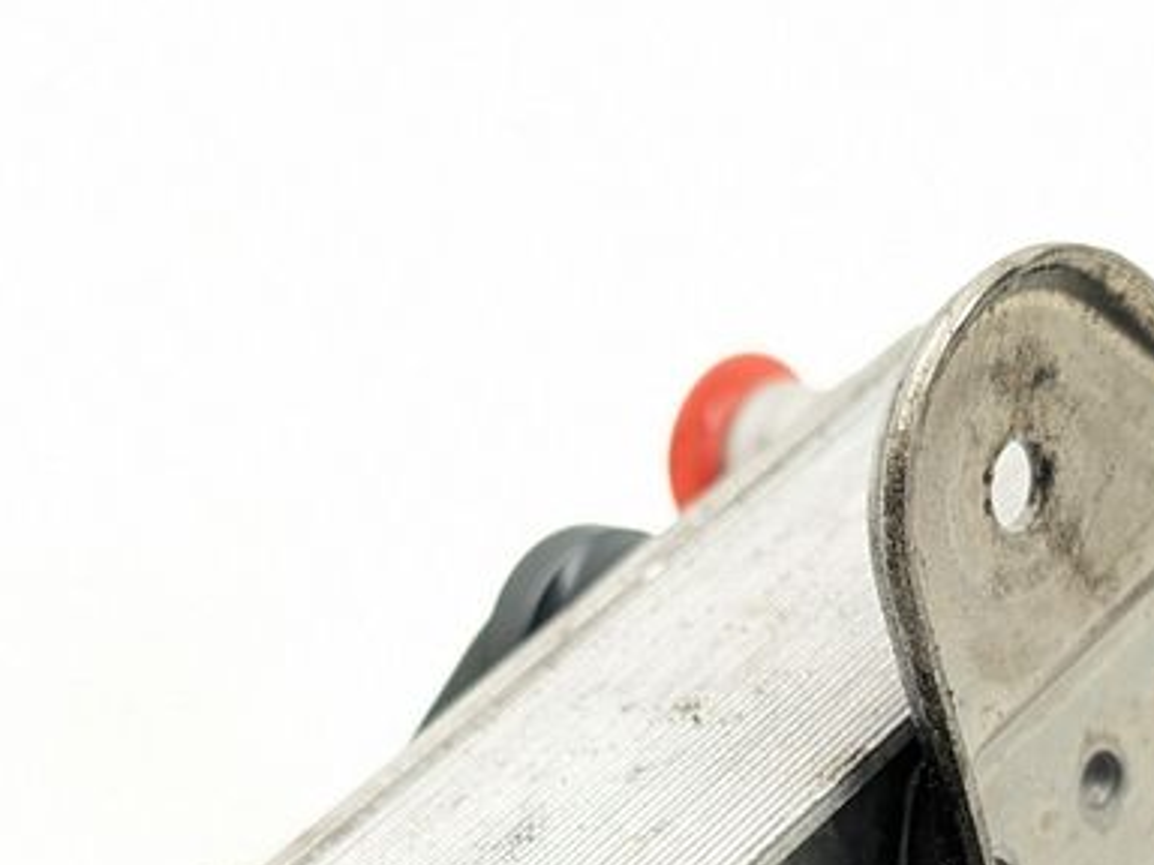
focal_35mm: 80
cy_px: 1123
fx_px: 2667
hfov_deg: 24.4
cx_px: 718
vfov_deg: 17.3
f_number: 1.68
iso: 42
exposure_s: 1/90
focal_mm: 6.9
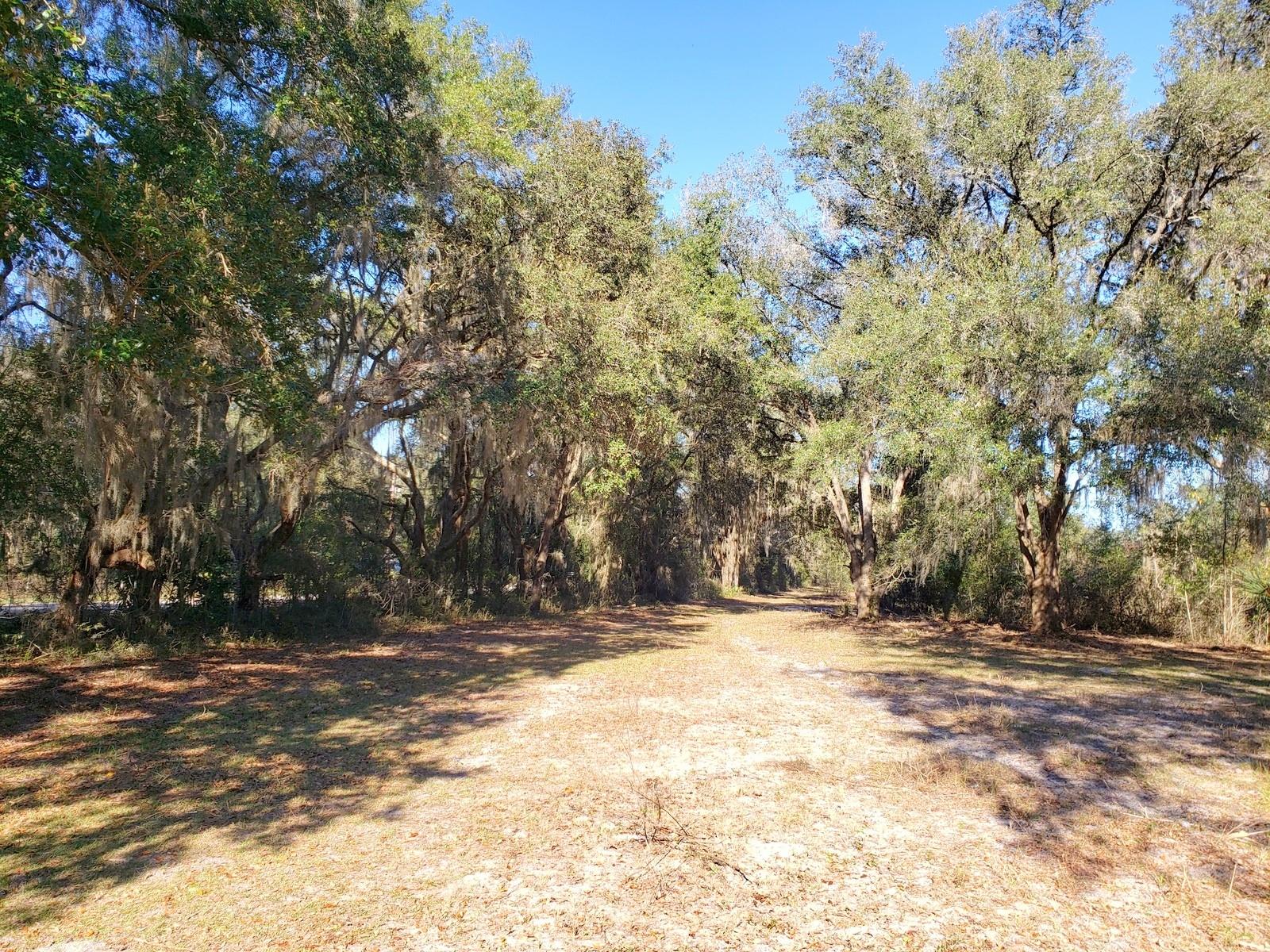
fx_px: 954
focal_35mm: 26
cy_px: 476
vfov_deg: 53.1
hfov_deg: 67.3
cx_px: 635
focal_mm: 4.3
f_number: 2.4
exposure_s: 1/507
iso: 50
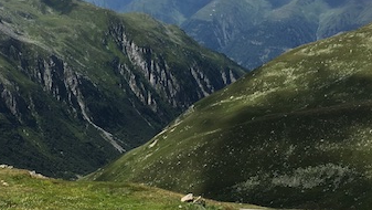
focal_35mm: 60
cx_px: 162
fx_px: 592
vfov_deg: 20.1
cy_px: 119
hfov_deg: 34.8
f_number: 2.2
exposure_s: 1/2137
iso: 25
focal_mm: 4.15
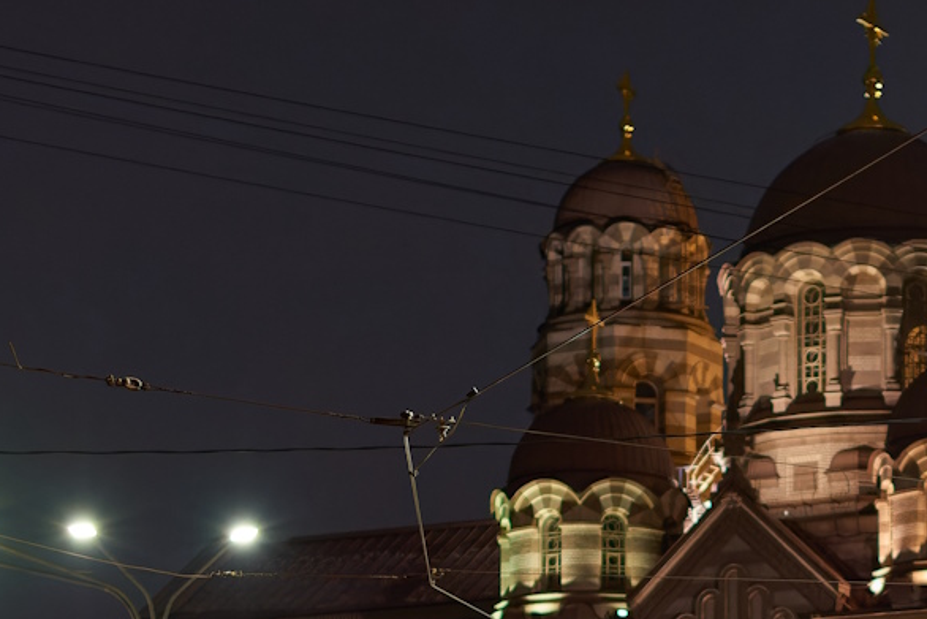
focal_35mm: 128
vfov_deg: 10.6
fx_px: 3297
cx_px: 747
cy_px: 727
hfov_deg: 15.9
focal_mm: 50
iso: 2000
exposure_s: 1/160
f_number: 2
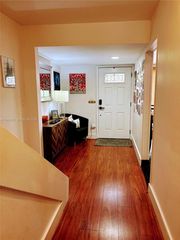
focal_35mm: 26
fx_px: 180
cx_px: 90
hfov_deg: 53.1
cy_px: 120
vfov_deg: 67.3
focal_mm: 5.96
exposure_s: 1/60
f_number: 1.6
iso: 125
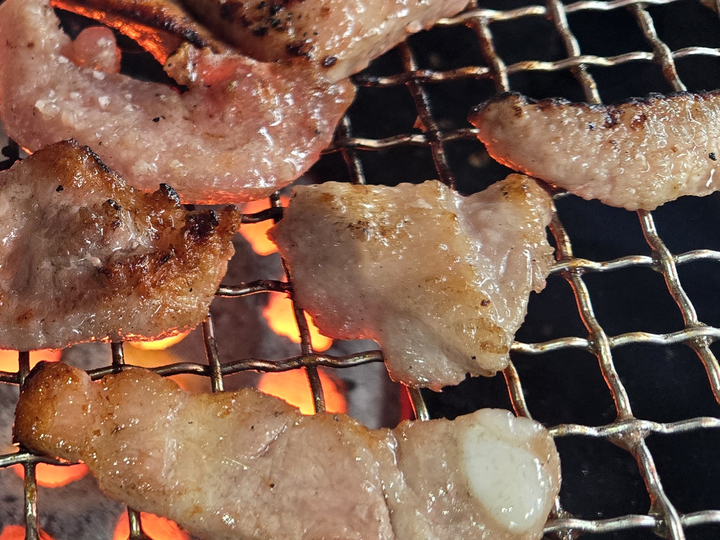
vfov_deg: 26.1
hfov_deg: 31.3
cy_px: 219
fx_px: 1165
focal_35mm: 56
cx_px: -32
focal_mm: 5.4
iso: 250
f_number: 1.8
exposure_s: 1/120
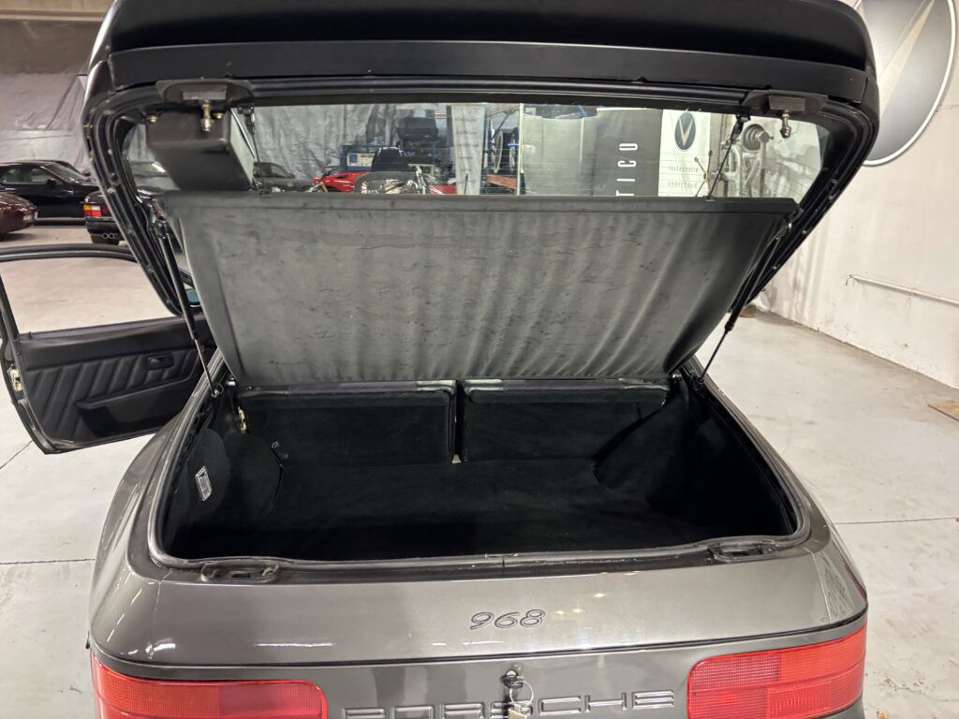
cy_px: 360
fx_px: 720
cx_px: 480
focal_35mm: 26
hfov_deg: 67.3
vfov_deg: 53.1
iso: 400
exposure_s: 1/50
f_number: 1.6
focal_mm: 5.96
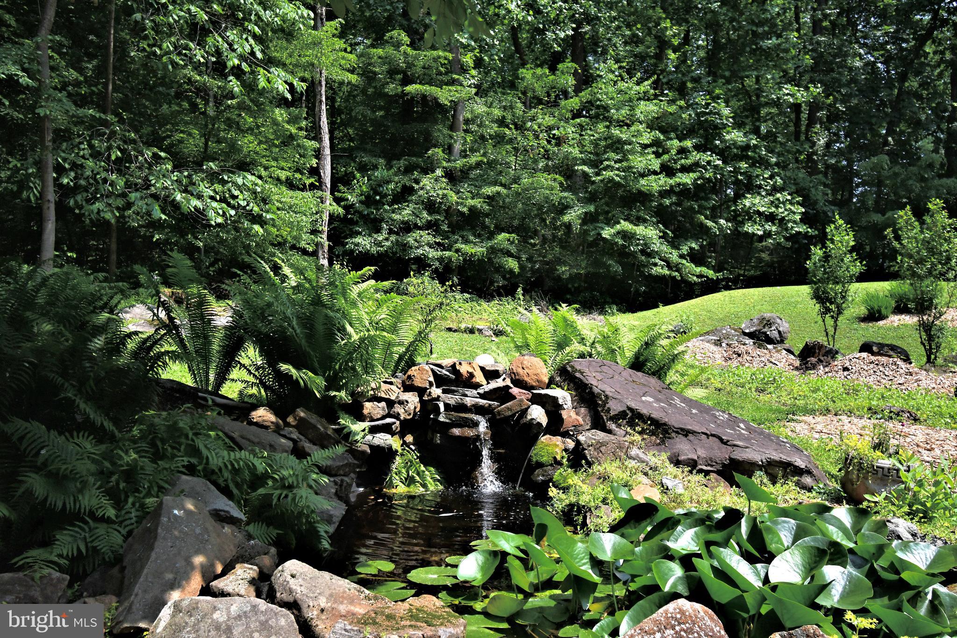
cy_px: 319
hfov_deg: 61.9
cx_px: 478
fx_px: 797
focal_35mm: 30
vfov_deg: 43.6
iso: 800
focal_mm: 20
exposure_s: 1/4000
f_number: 5.6
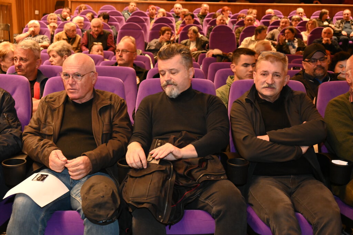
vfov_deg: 28.0
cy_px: 118
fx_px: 470
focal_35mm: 48
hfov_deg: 41.1
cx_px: 176
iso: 9000
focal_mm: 48
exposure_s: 1/60
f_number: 5.3
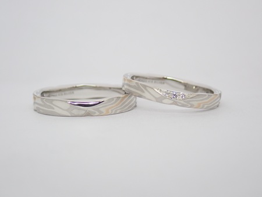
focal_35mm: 77
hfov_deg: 25.3
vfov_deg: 19.1
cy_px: 98
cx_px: 131
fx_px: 582
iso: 200
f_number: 4.1
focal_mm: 13.65
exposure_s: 1/125
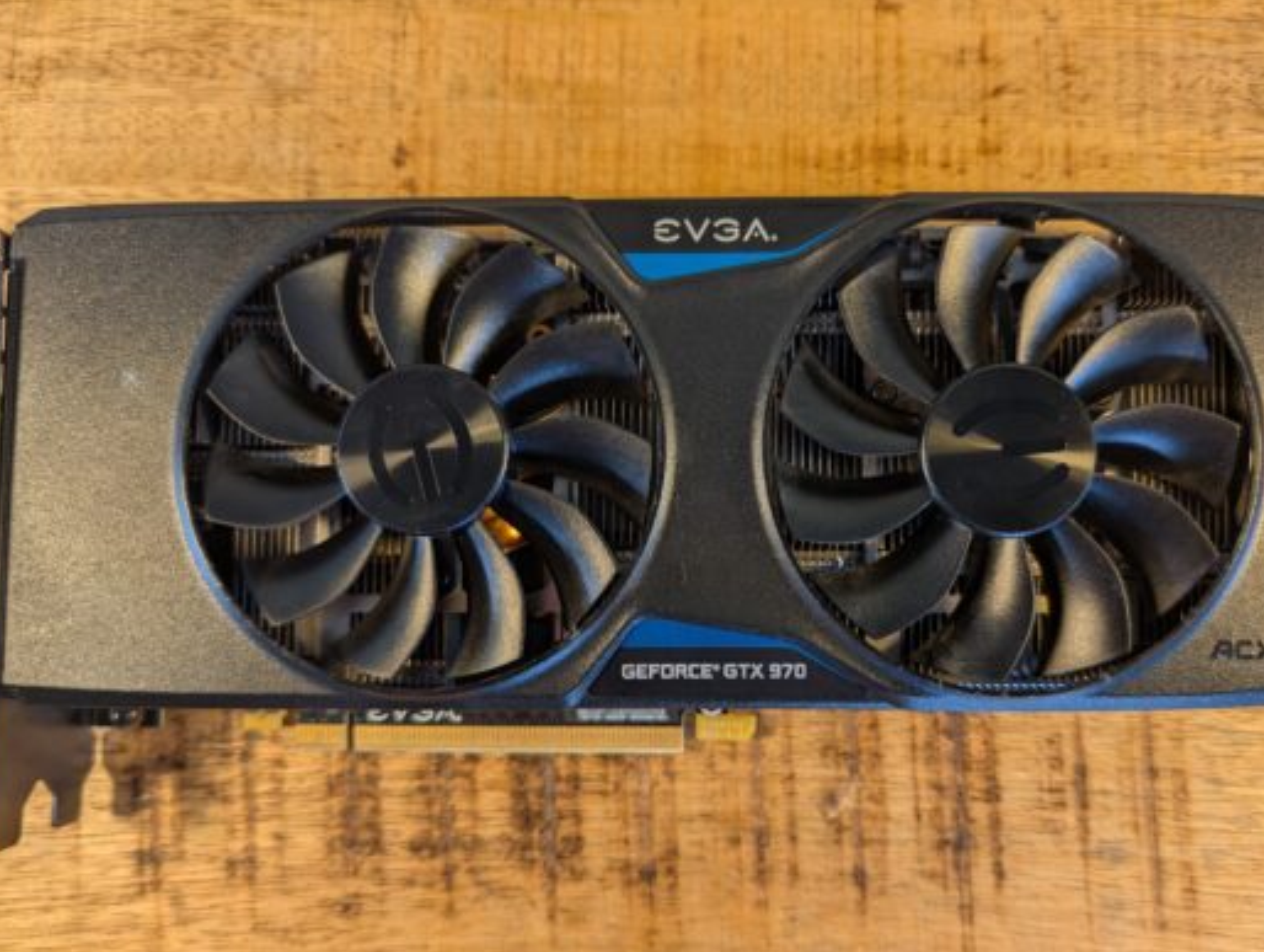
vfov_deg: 49.8
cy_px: 507
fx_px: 1024
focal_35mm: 28
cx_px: 711
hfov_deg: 63.2
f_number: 1.68
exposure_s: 1/33.3
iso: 62
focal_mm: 6.9
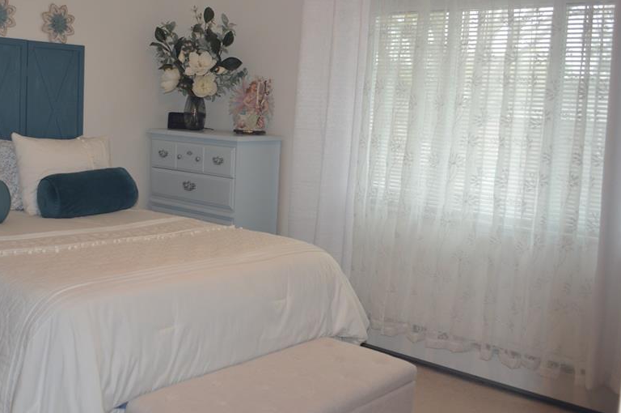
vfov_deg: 33.3
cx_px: 217
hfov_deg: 47.9
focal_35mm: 40
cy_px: 183
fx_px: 689
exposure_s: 1/60
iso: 400
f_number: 4
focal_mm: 20
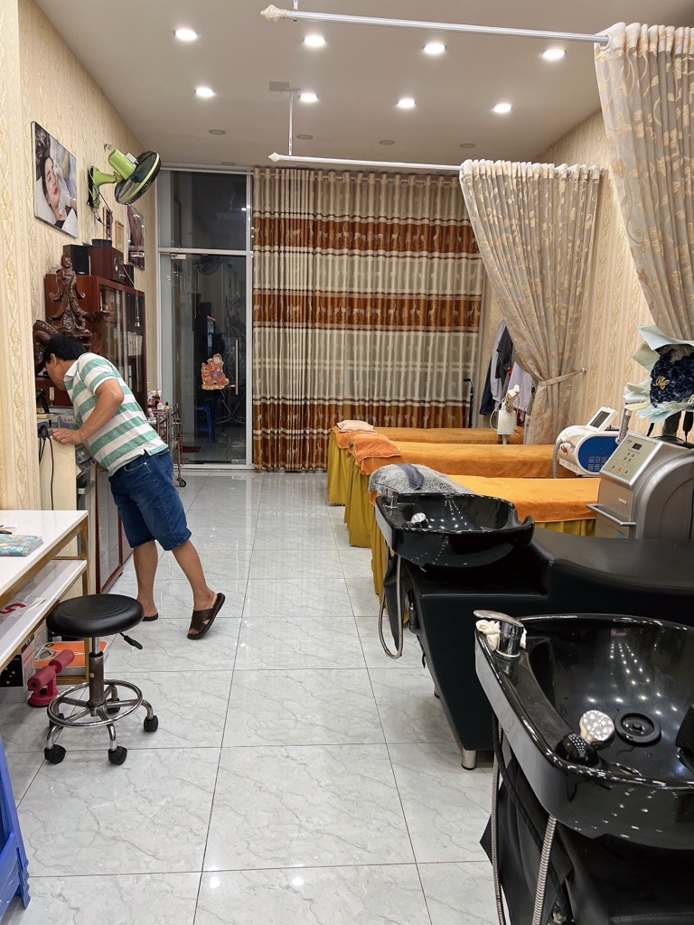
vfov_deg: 67.3
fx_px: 695
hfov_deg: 53.1
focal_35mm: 26
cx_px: 347
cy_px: 462
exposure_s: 1/100
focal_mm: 5.7
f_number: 1.5
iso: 125
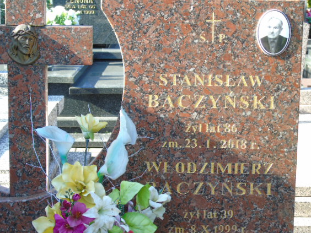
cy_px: 131
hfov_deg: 21.1
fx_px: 836
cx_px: 141
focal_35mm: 93
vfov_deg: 15.9
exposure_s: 1/80
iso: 80
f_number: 4.1
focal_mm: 15
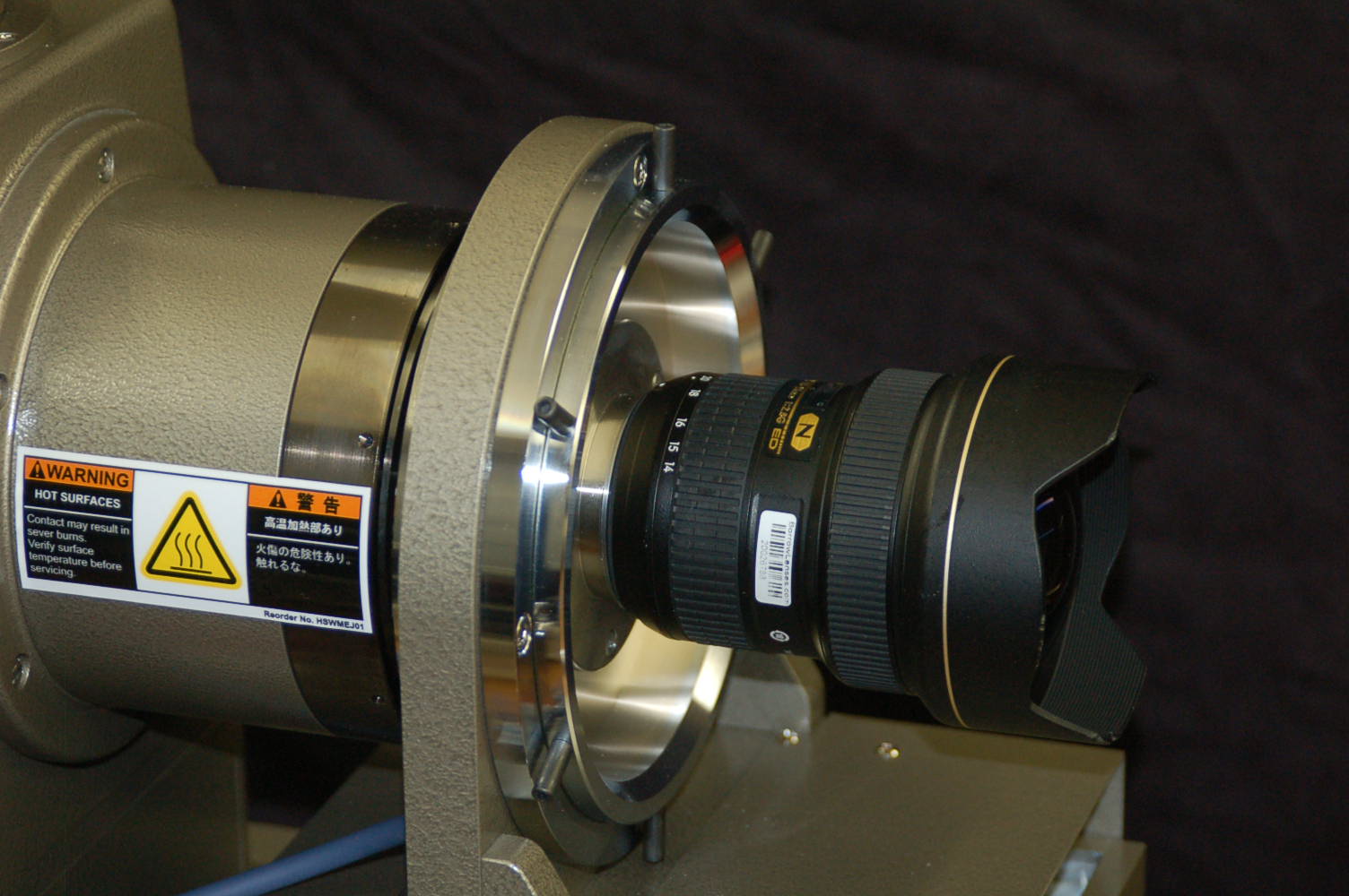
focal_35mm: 128
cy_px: 448
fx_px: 4773
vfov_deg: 10.7
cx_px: 674
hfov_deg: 16.1
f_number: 4.5
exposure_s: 1/60
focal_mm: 85
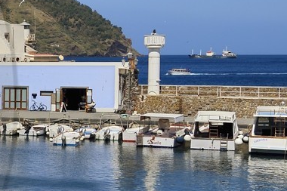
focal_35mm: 122
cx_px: -298
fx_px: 972
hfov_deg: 14.0
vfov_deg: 11.2
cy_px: 102
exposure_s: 1/320
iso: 200
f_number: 13
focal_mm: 29
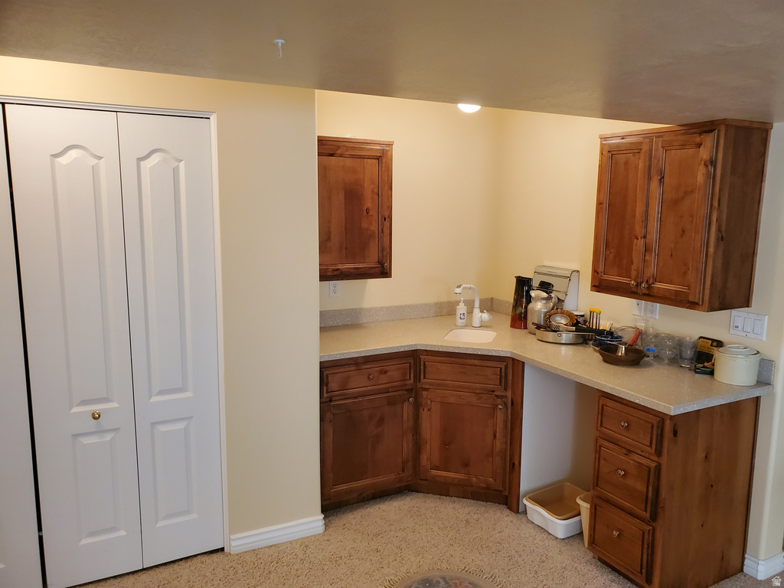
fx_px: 589
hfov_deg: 67.3
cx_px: 392
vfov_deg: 53.1
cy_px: 294
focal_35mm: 26
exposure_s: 1/40
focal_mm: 4.3
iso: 250
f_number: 2.4
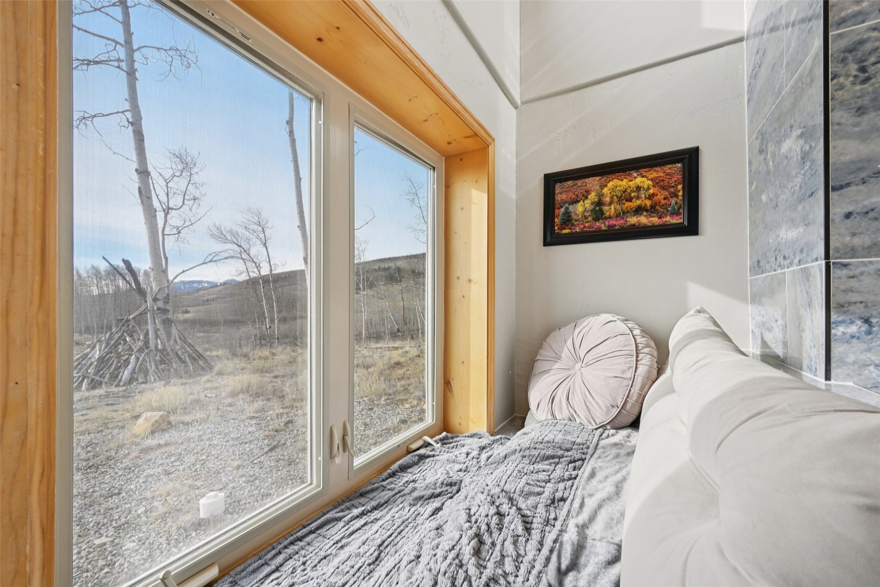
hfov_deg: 104.3
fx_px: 342
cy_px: 294
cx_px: 440
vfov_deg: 81.2
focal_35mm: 14
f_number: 13
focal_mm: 14
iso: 64
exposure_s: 1/20
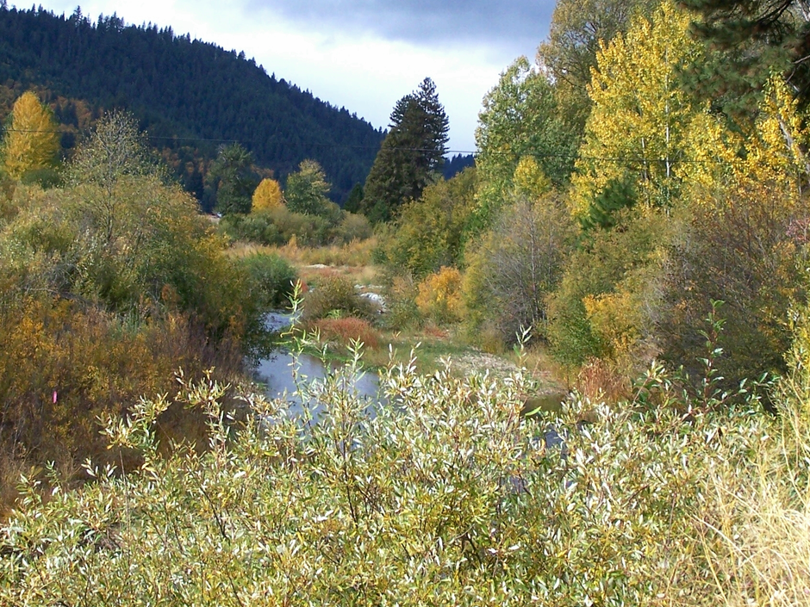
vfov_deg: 15.0
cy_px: 173
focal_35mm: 98
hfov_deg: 20.0
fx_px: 2293
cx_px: 418
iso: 80
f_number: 3.2
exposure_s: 1/1000
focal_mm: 10.7
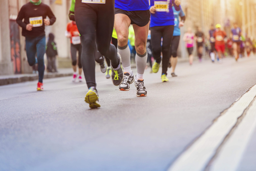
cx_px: 128
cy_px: 86
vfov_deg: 7.4
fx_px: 1316
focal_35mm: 185
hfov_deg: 11.1
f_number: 4.5
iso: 400
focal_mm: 185
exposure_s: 1/1250
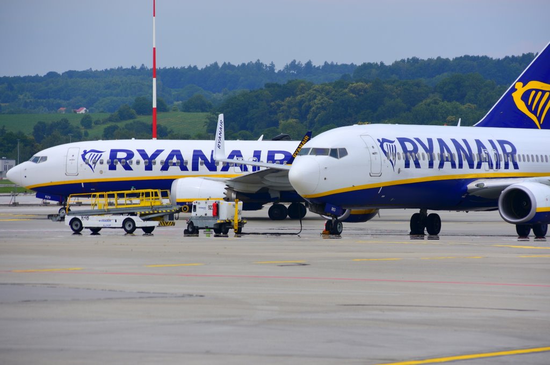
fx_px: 3432
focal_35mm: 225
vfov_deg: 6.1
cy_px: 182
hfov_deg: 9.2
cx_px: 275
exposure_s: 1/500
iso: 100
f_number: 6
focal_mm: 150
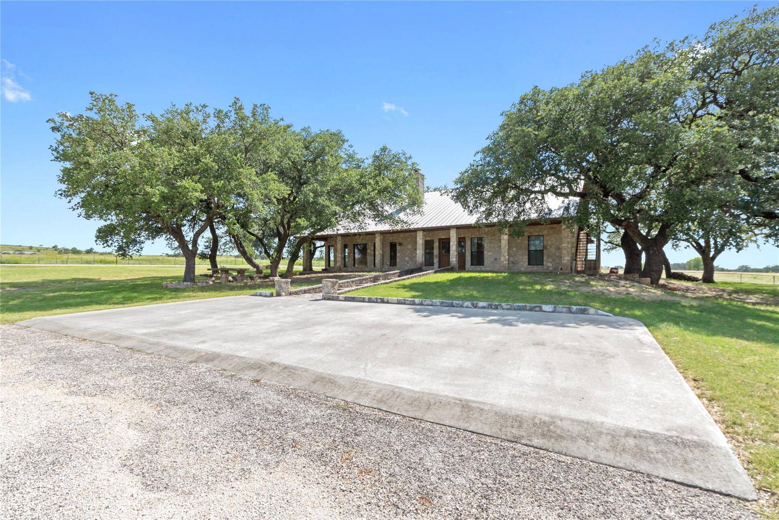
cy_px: 260
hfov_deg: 96.7
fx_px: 346
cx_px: 390
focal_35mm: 16
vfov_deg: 73.8
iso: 400
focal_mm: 16
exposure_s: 1/160
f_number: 8
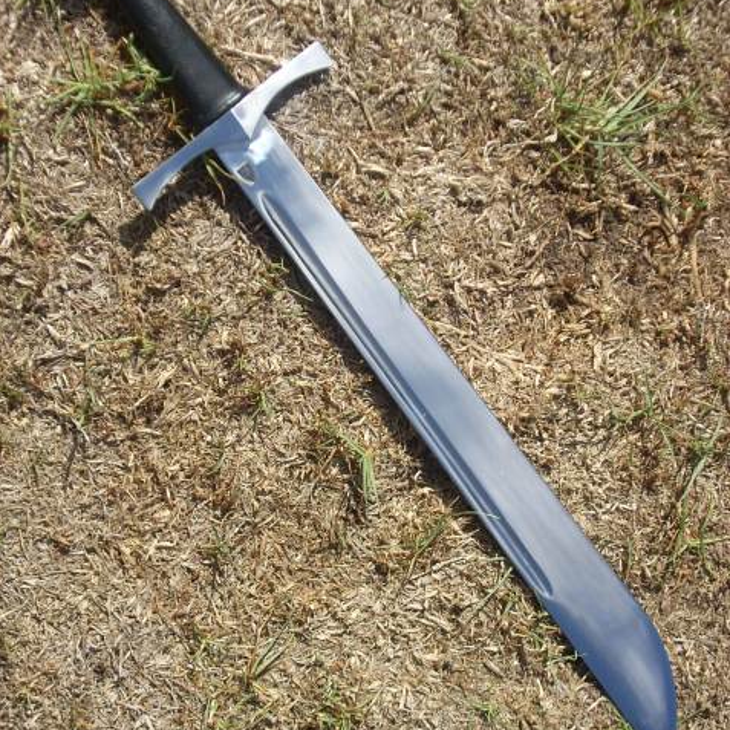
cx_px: 364
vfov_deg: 26.9
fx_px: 1527
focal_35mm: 64
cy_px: 343
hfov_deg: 26.9
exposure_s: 1/193
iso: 64
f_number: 6.9
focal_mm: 9
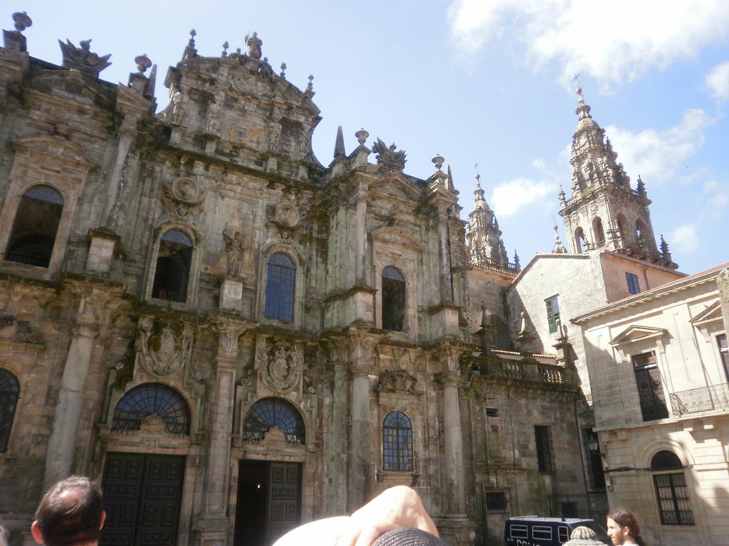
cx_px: 364
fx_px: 548
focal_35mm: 26
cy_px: 273
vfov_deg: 53.1
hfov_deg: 67.3
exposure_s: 1/500
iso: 100
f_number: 2.6
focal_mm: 4.65
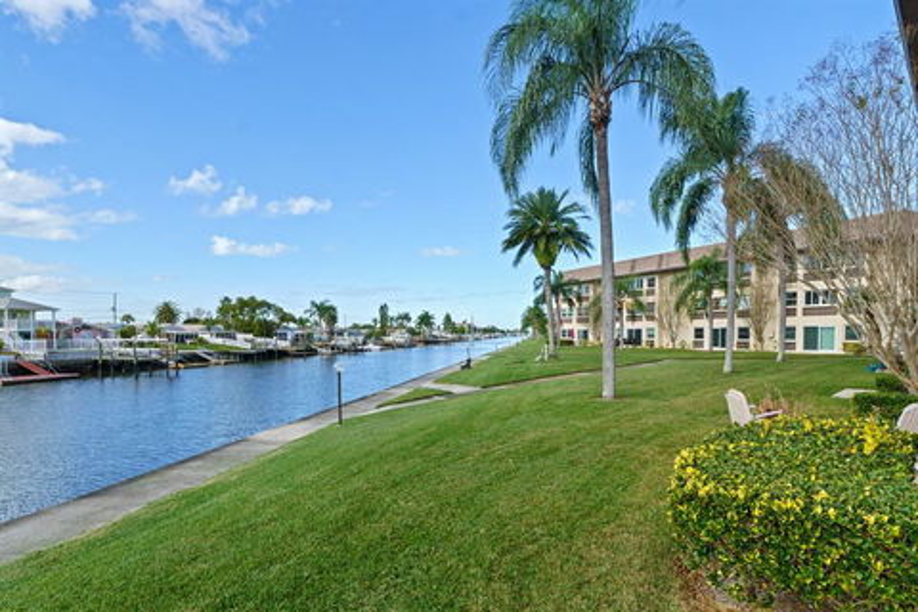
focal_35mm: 18
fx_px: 459
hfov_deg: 90.0
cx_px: 459
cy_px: 306
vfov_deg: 67.4
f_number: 11
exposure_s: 1/400
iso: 320
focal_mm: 12
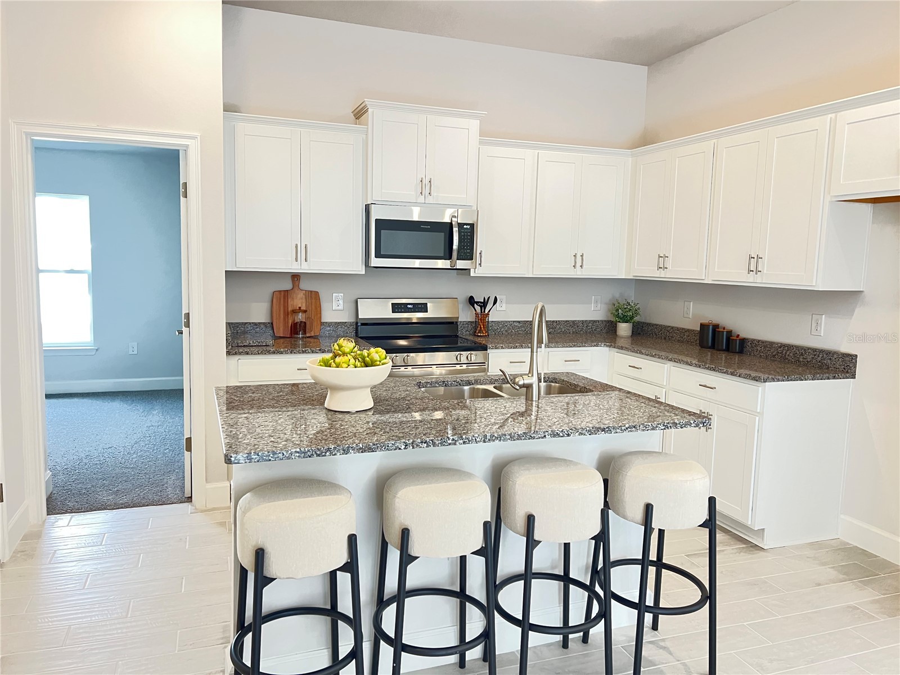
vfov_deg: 53.1
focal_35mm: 26
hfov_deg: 67.3
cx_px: 450
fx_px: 676
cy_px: 338
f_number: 1.5
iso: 400
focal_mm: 5.7
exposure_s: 1/60
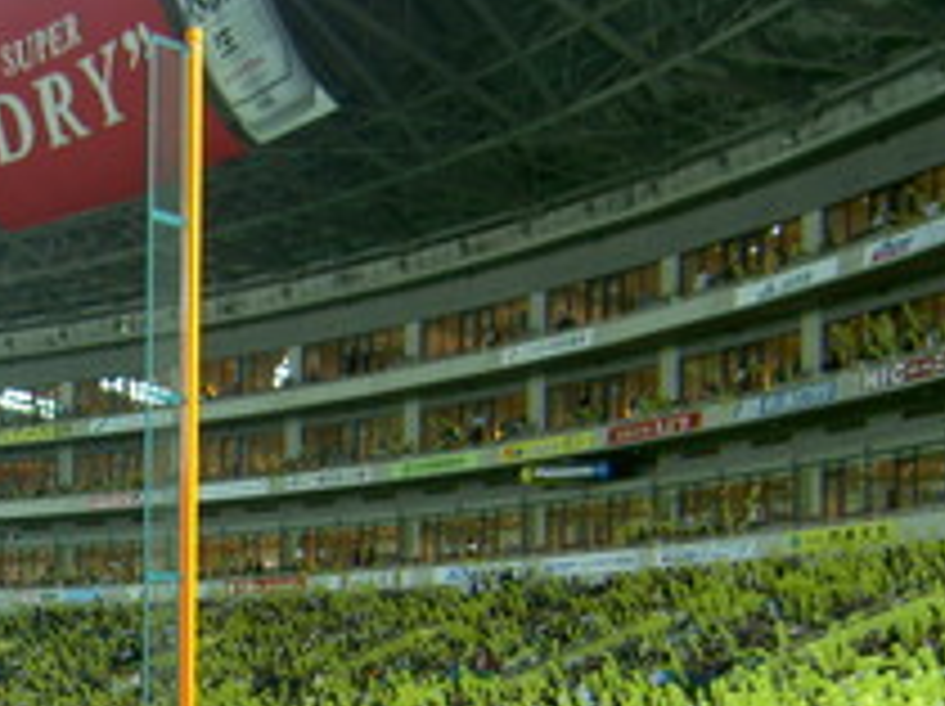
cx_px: 86
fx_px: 1991
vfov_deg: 19.6
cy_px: 675
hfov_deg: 25.8
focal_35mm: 73
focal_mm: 5.6
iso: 50
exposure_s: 1/13
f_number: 2.8
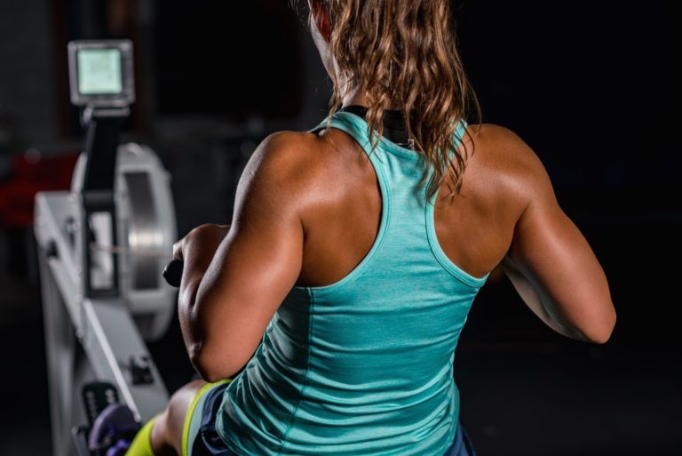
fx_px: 1611
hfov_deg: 23.9
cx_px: 341
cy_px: 228
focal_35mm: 85
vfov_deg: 16.1
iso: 100
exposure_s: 1/160
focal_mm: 85
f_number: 3.5
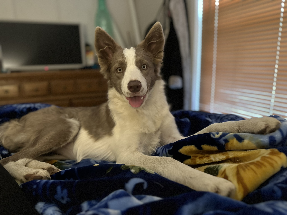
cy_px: 108
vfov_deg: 56.8
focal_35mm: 24
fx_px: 199
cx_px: 144
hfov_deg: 71.6
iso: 1000
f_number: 1.78
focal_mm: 6.86
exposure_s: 1/30
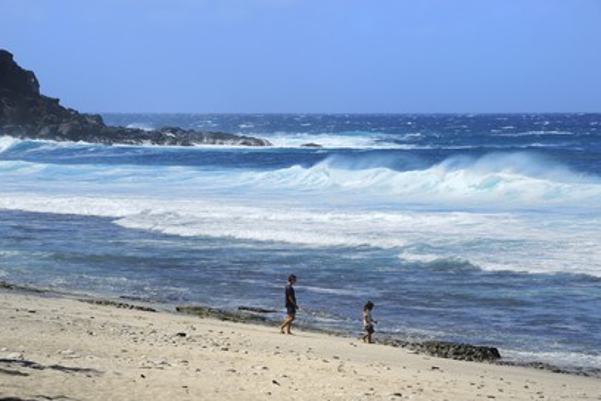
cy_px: 199
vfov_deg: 6.7
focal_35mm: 206
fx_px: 3439
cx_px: 299
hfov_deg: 10.0
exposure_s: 1/250
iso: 200
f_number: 16
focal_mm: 200
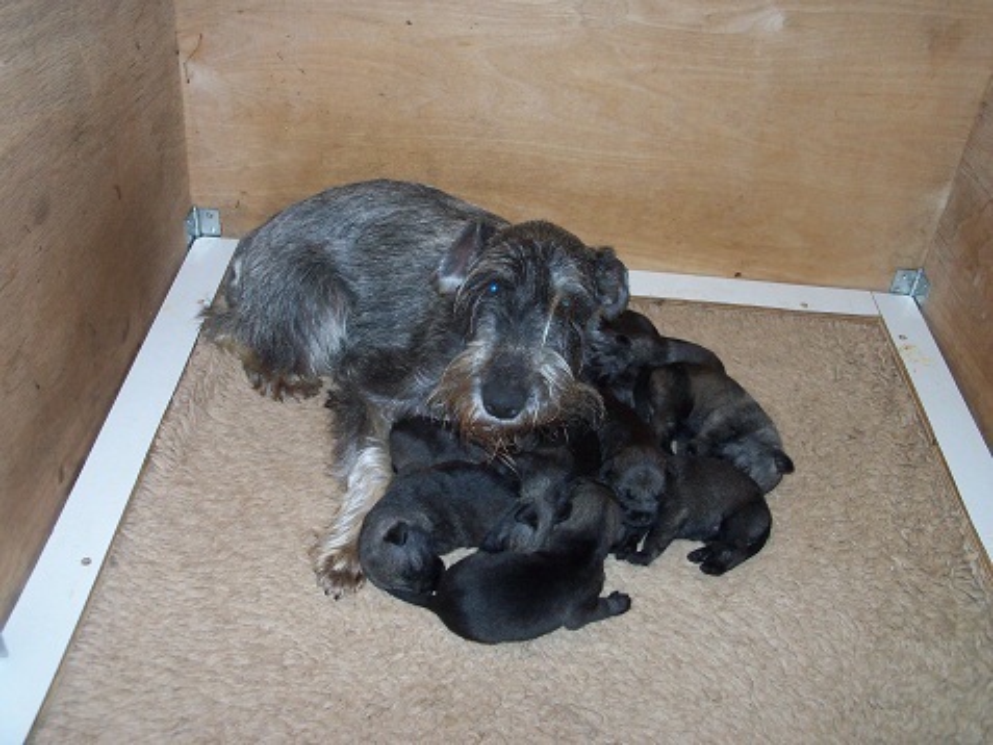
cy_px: 372
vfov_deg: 40.7
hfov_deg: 52.6
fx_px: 1004
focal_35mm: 35
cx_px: 496
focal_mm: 6.3
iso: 100
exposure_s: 1/30
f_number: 3
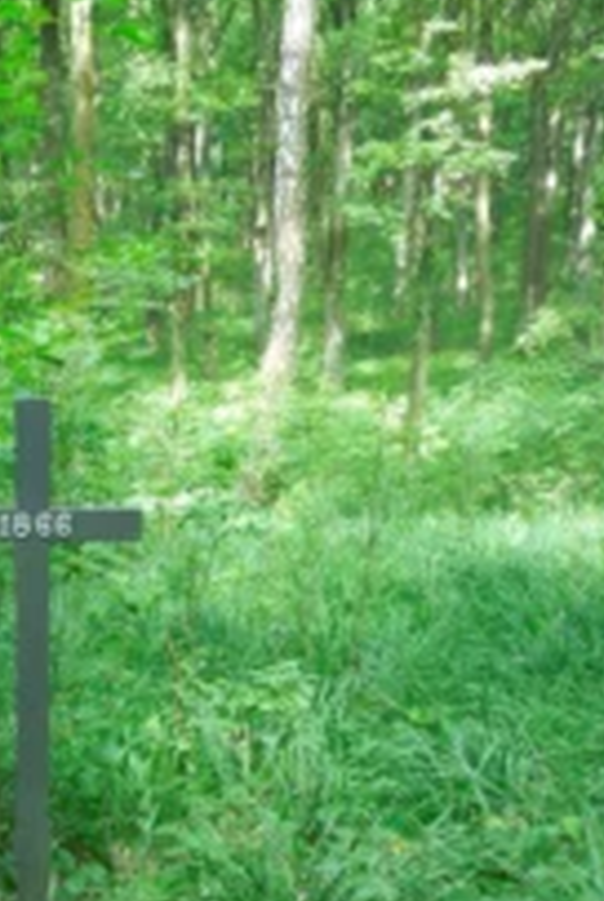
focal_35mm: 45
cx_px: 31
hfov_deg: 28.5
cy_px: 675
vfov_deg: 42.2
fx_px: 1129
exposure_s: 1/250
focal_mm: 4.5
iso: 1600
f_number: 3.3
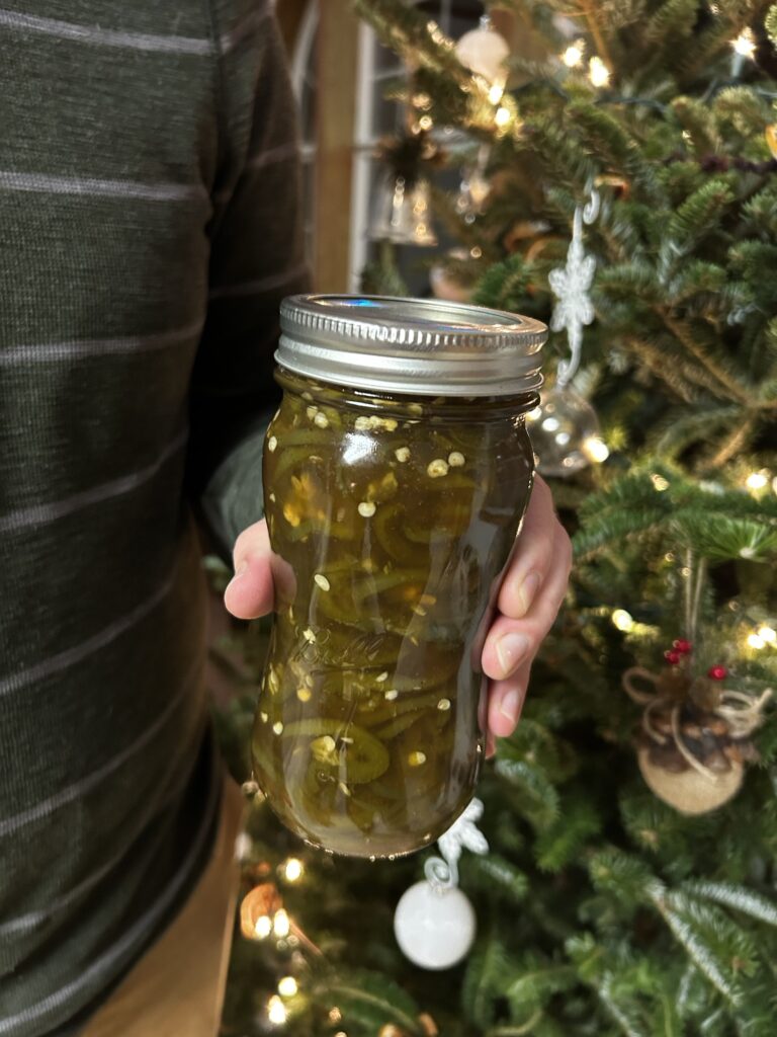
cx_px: 388
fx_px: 778
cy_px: 518
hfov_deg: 53.1
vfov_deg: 67.3
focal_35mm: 26
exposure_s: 1/30
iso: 500
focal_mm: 5.7
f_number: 1.5
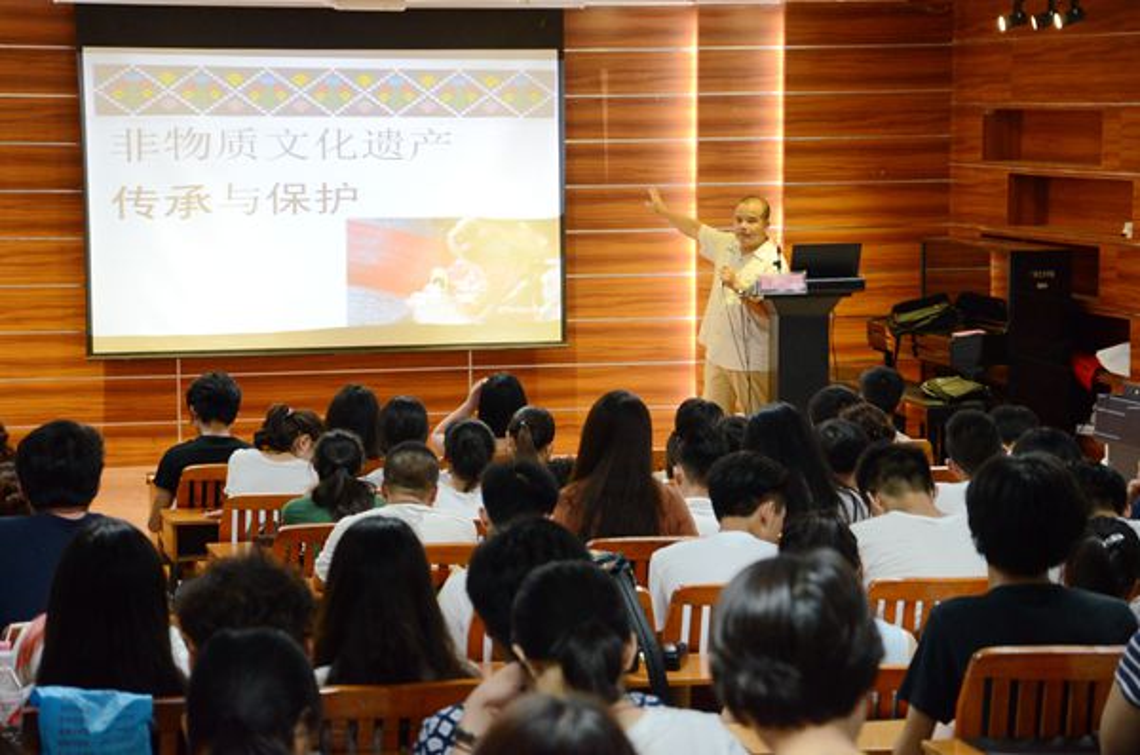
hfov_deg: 19.5
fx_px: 3317
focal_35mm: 105
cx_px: 570
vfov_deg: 13.0
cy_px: 378
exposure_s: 1/60
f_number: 5.3
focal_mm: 70
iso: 2500
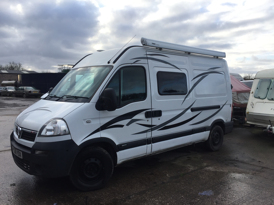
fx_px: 230
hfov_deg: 61.7
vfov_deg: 48.2
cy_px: 102
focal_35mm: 29
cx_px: 137
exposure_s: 1/842
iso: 32
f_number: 2.2
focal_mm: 4.15
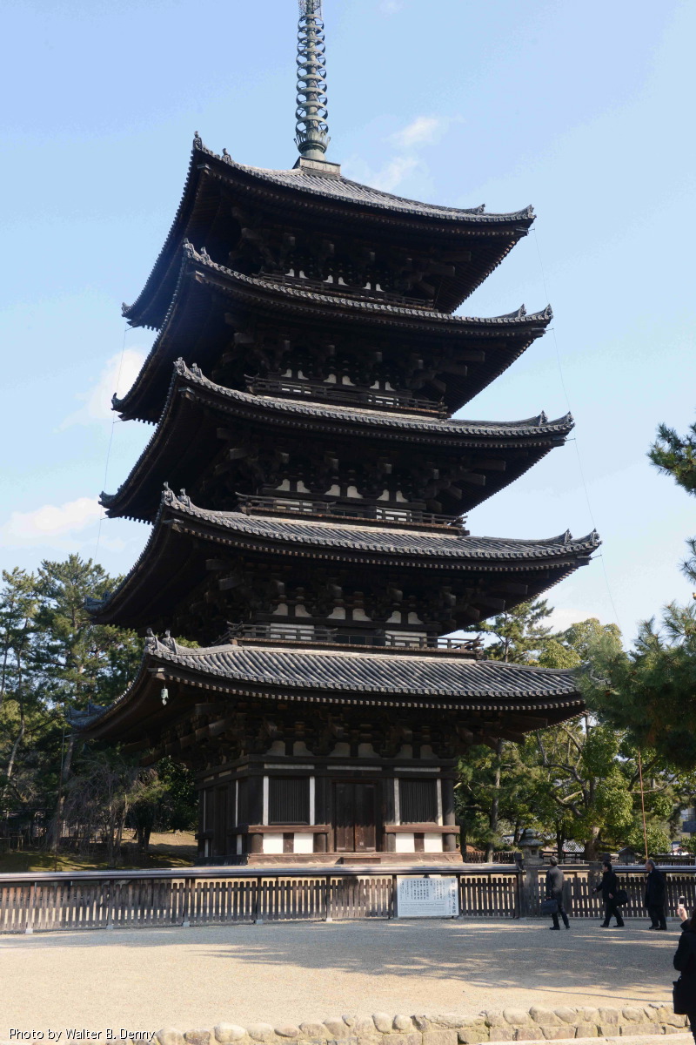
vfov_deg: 48.5
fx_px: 1160
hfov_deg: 33.4
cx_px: 348
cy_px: 522
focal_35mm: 40
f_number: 11
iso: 800
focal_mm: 40
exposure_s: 1/500
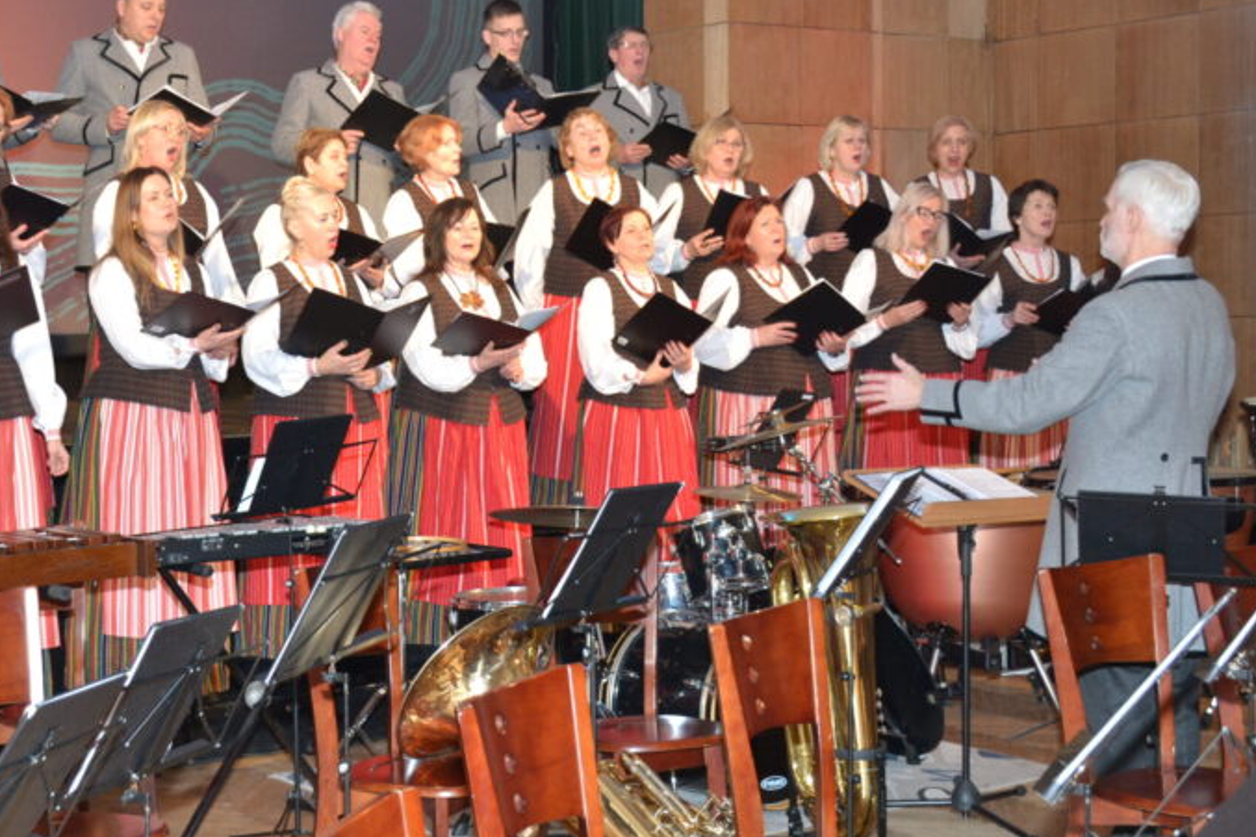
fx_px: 2058
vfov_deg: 23.0
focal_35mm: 59
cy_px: 363
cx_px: 373
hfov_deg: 33.5
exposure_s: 1/60
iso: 800
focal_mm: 26
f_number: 4
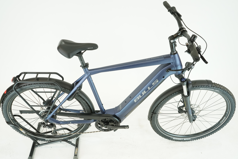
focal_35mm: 32
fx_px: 212
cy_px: 78
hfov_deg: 58.7
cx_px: 117
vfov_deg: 41.1
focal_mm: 31
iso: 1600
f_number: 5
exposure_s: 1/200
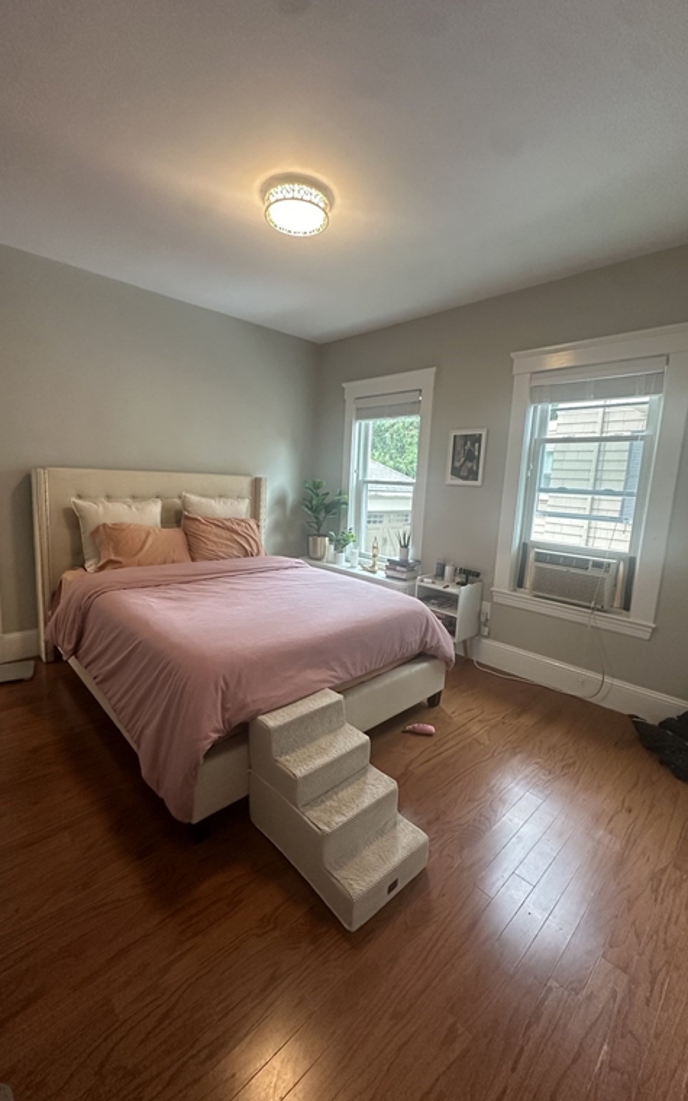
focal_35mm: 15
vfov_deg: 101.5
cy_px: 548
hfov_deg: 74.8
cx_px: 339
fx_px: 450
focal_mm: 2.22
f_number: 2.2
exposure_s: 1/120
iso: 250
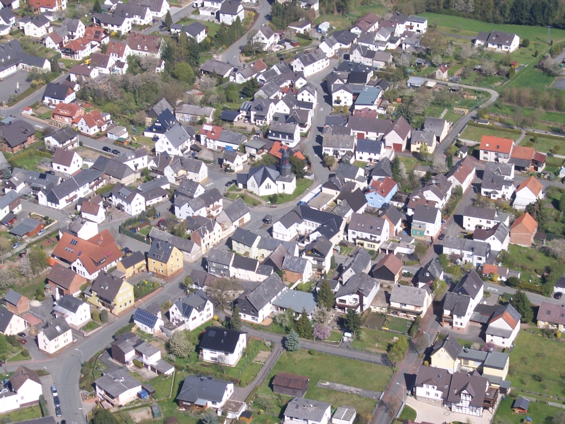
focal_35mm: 104
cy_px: 212
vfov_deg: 14.2
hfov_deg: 18.9
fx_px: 1697
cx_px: 282
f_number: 6.7
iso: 100
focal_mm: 21.3
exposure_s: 1/350
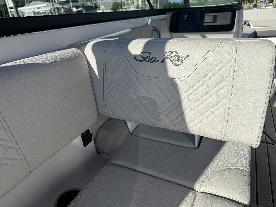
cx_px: 138
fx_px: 191
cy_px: 104
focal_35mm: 24
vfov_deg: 56.8
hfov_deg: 71.6
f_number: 1.78
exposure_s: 1/8130
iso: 80
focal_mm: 6.76
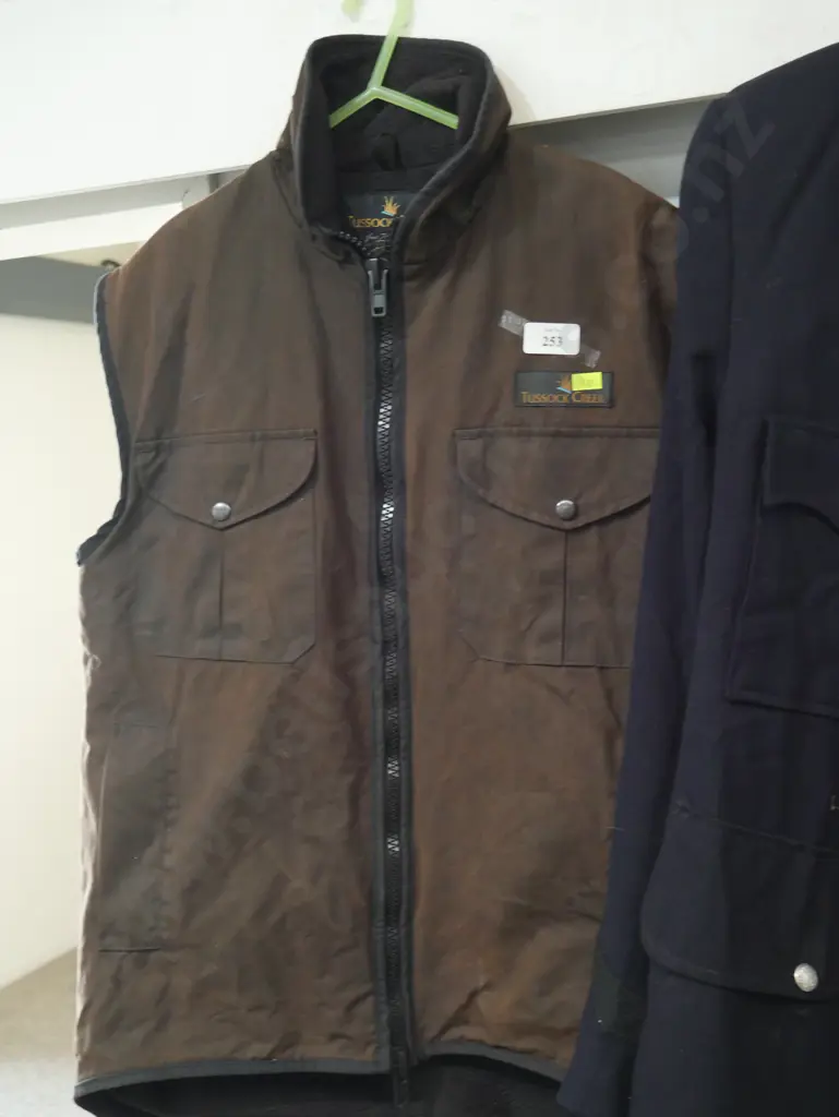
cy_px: 558
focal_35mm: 42
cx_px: 420
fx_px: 1356
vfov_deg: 44.8
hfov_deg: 34.4
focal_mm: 21
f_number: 4.6
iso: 1600
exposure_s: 1/60
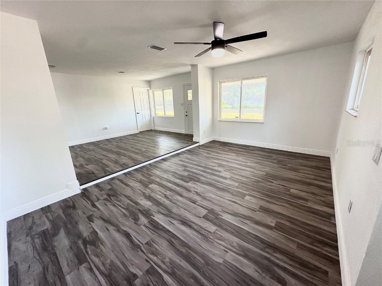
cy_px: 143
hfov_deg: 102.1
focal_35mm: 14
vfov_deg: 85.7
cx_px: 191
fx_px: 154
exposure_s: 1/120
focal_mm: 2.22
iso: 250
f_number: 2.2
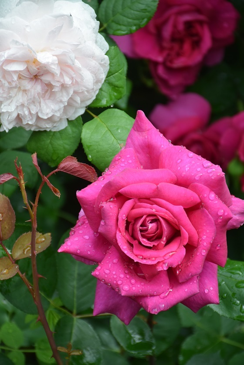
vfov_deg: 9.8
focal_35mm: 210
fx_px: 2135
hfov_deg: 6.5
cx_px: 122
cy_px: 182
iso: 320
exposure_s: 1/500
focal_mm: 140
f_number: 5.6
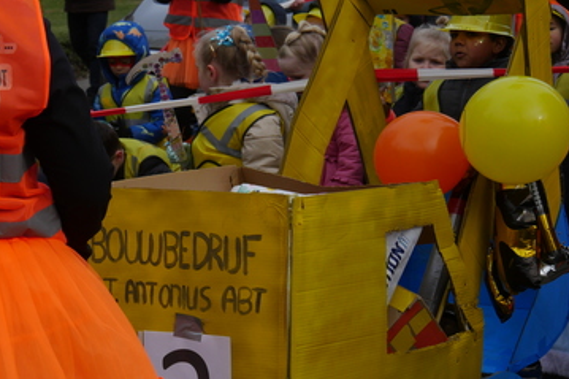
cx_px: 100
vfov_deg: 11.7
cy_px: 243
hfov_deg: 17.3
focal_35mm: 117
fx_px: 1848
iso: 200
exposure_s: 1/800
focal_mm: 34
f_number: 4.5
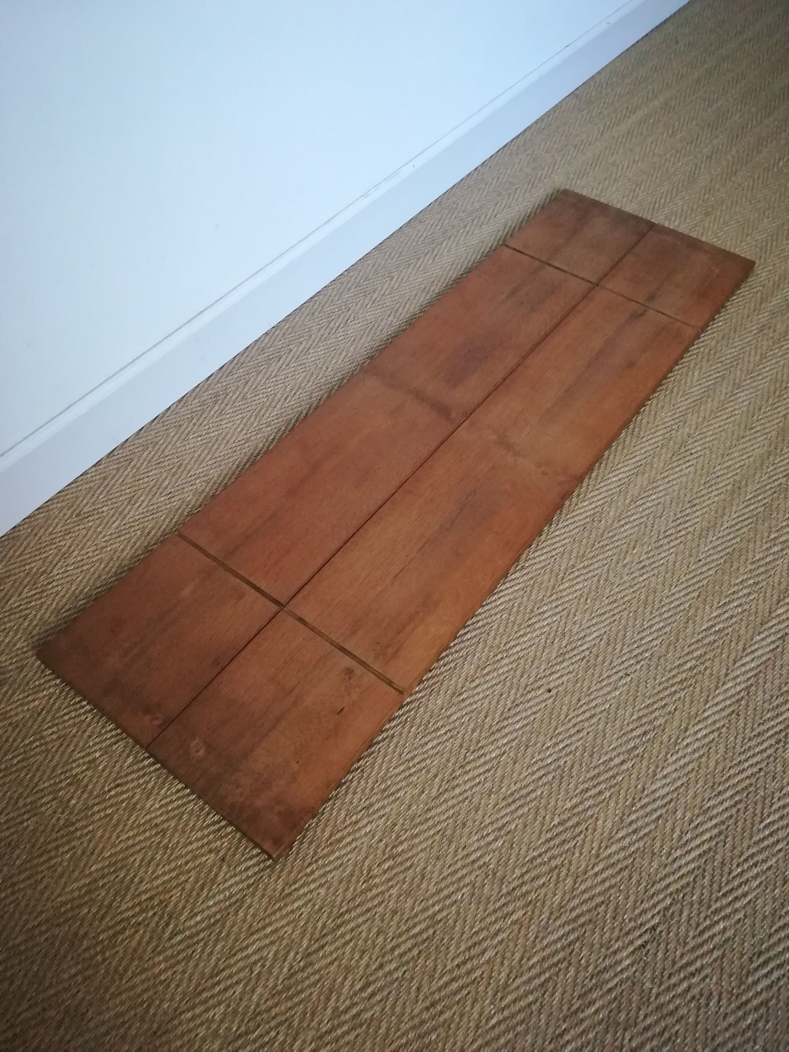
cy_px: 526
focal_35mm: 26
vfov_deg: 67.3
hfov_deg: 53.1
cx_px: 394
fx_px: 790
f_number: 2.2
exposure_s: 1/14.3
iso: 800
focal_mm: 3.83
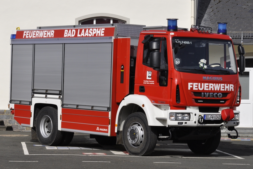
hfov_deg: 19.5
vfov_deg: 13.0
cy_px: 84
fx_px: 738
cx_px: 126
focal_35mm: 105
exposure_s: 1/1600
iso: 500
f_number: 10
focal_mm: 70
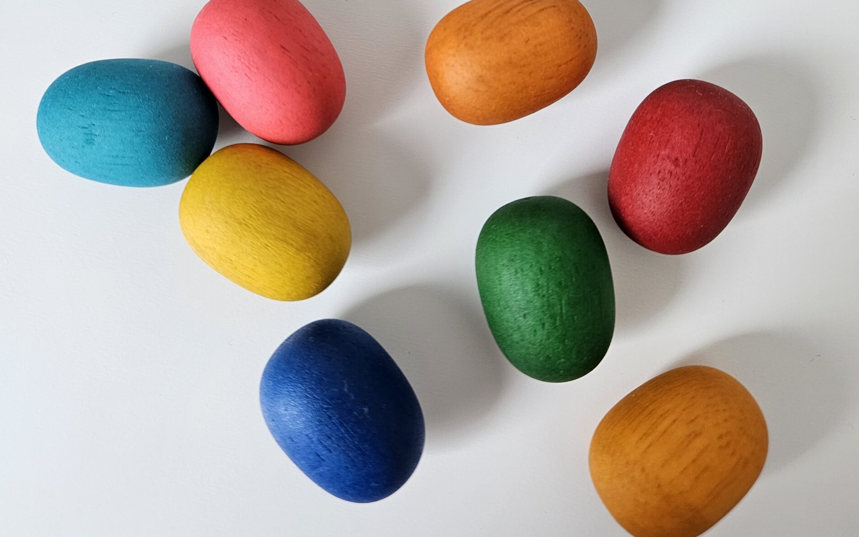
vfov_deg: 35.7
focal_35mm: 33
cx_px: 431
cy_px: 38
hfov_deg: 58.1
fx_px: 773
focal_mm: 5.4
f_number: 1.8
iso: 160
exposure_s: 1/100
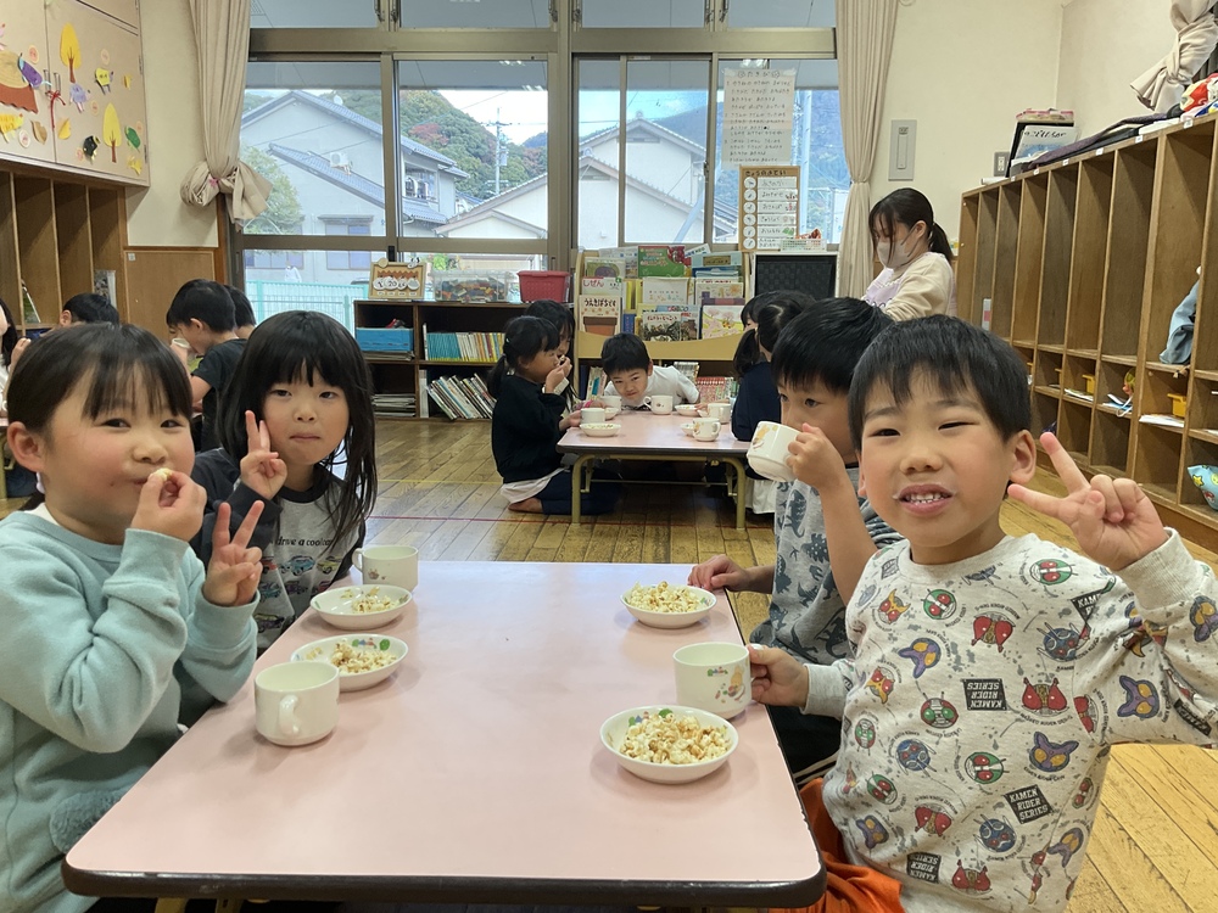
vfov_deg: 48.2
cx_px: 609
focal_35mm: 29
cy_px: 456
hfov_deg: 61.7
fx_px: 1020
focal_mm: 3
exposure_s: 1/60
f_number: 1.8
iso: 50
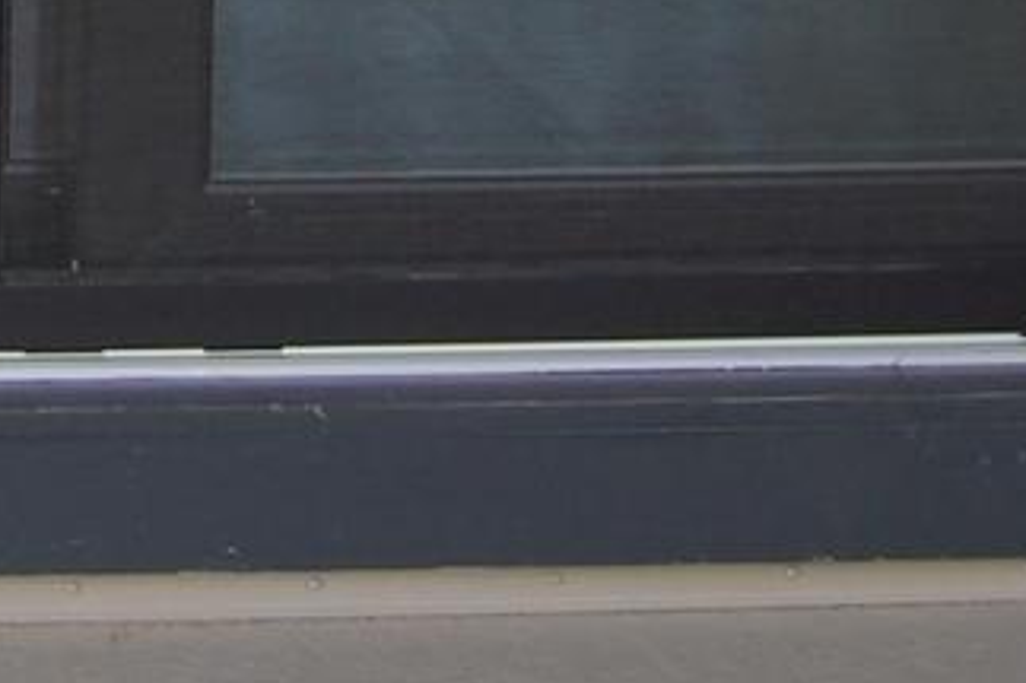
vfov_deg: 5.6
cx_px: -1423
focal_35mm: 228
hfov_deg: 8.3
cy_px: -1466
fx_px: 6494
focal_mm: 24
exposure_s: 1/125
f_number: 5.6
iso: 280
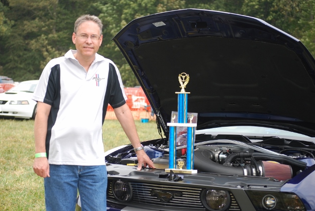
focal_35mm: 95
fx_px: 832
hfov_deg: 21.4
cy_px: 107
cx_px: 157
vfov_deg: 14.4
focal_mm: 62
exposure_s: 1/125
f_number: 4.2
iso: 110
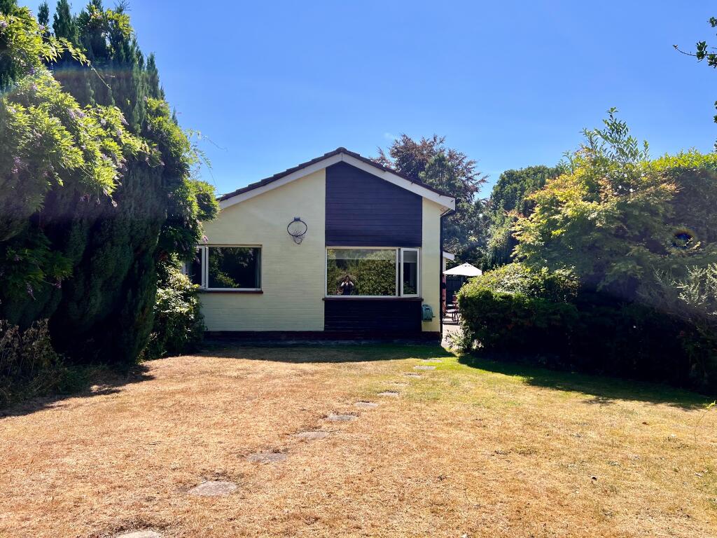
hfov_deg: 67.3
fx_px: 539
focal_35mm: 26
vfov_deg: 53.1
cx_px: 358
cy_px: 269
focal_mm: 5.7
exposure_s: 1/4115
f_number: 1.5
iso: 50
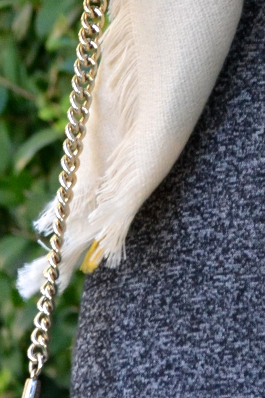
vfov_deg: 5.1
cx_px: 404
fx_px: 4443
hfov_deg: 3.4
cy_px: -110
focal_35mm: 402
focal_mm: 55
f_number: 5.6
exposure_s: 1/125
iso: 800
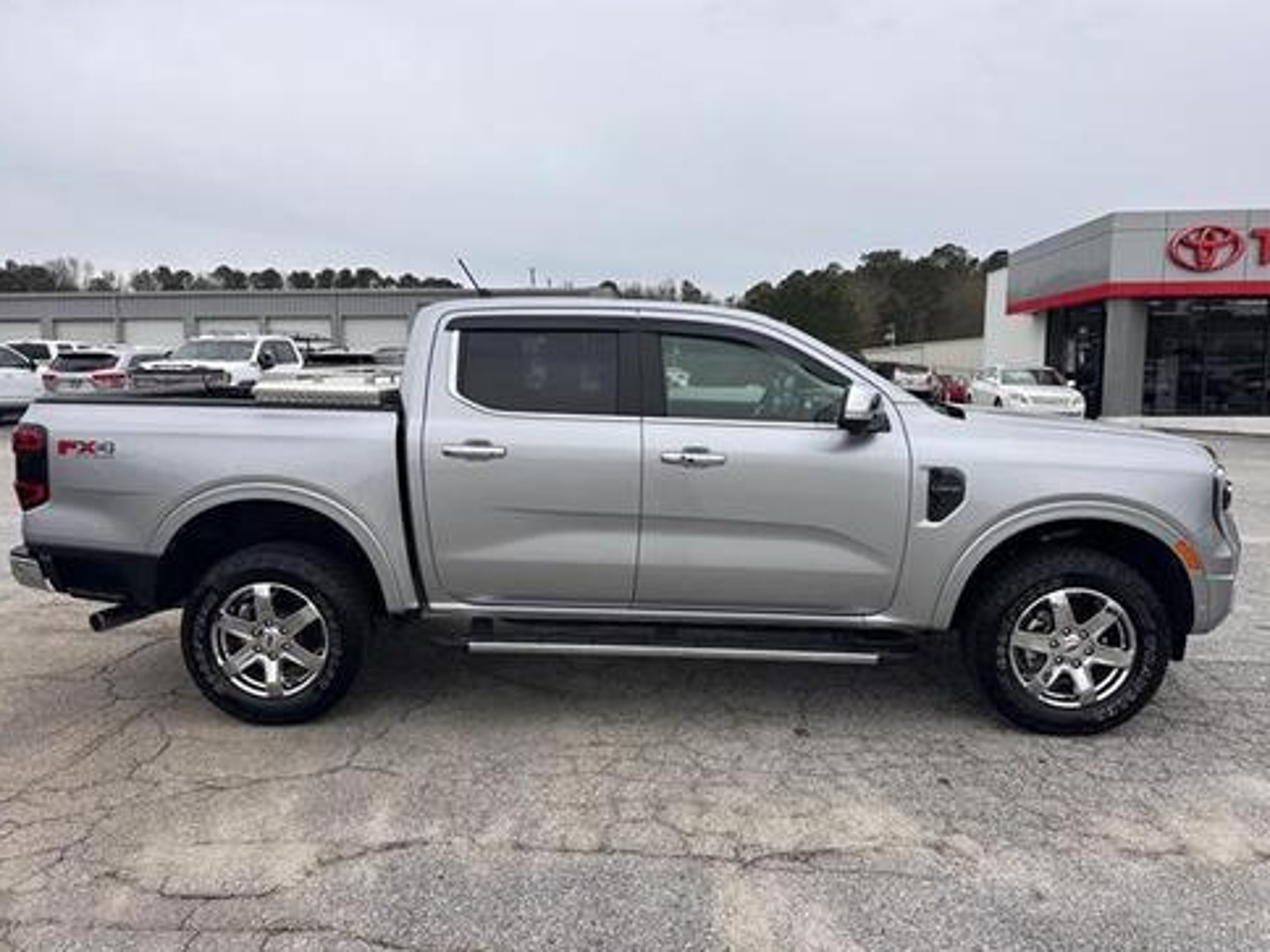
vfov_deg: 54.9
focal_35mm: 25
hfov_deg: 69.4
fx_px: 917
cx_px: 630
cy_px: 472
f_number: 1.78
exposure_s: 1/1374
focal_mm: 6.86
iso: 80
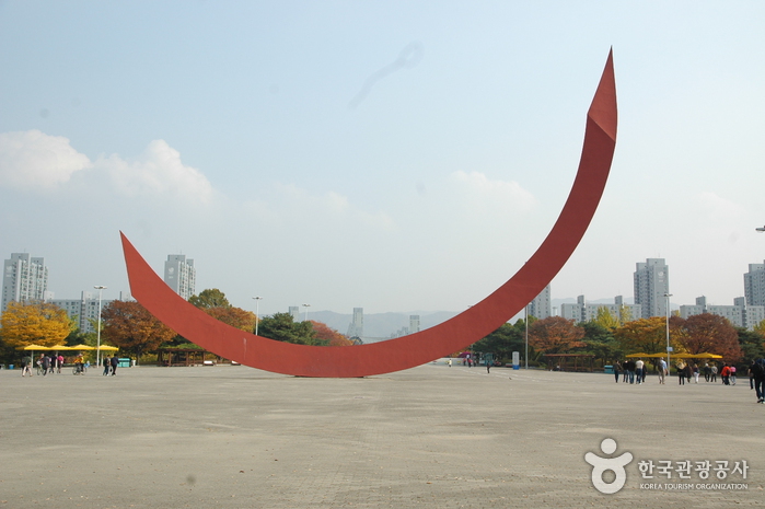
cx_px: 382
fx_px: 828
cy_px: 254
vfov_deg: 34.2
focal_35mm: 39
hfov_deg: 49.6
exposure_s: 1/400
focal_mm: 26
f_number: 6.3
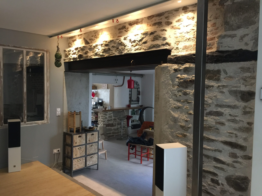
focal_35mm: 29
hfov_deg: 61.7
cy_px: 98
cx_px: 131
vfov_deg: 48.2
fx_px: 219
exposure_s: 1/10
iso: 100
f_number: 2.2
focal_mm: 4.15
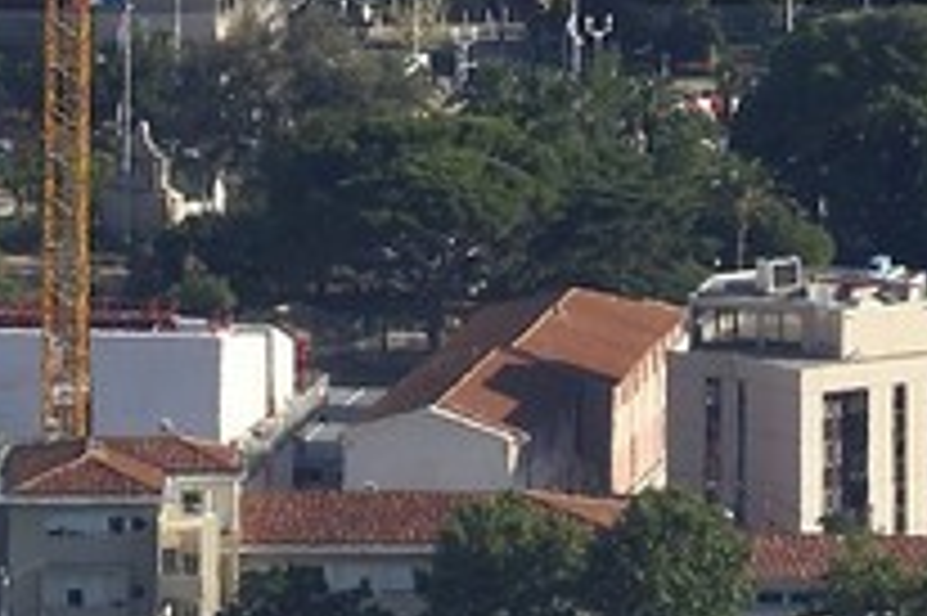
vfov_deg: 0.9
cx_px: 720
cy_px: -724
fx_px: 39905
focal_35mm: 1551
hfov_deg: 1.3
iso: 200
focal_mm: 200
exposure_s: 1/250
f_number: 11
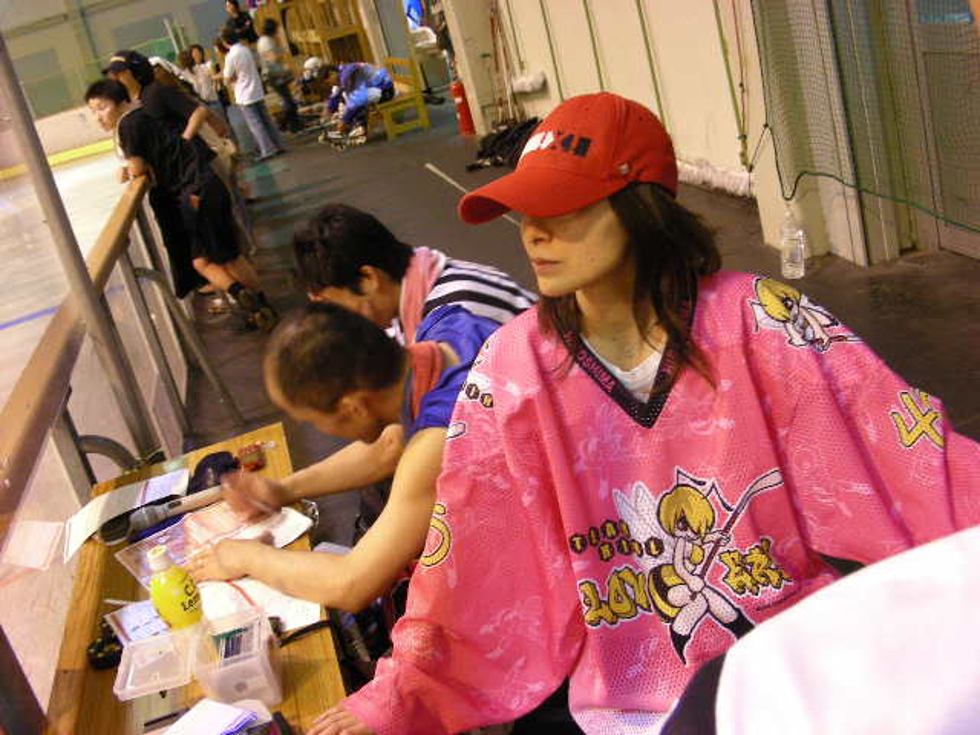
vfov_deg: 37.7
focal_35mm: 38
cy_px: 368
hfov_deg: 49.0
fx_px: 1076
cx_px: 490
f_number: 3.5
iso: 200
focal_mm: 6.3
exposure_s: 1/8.4
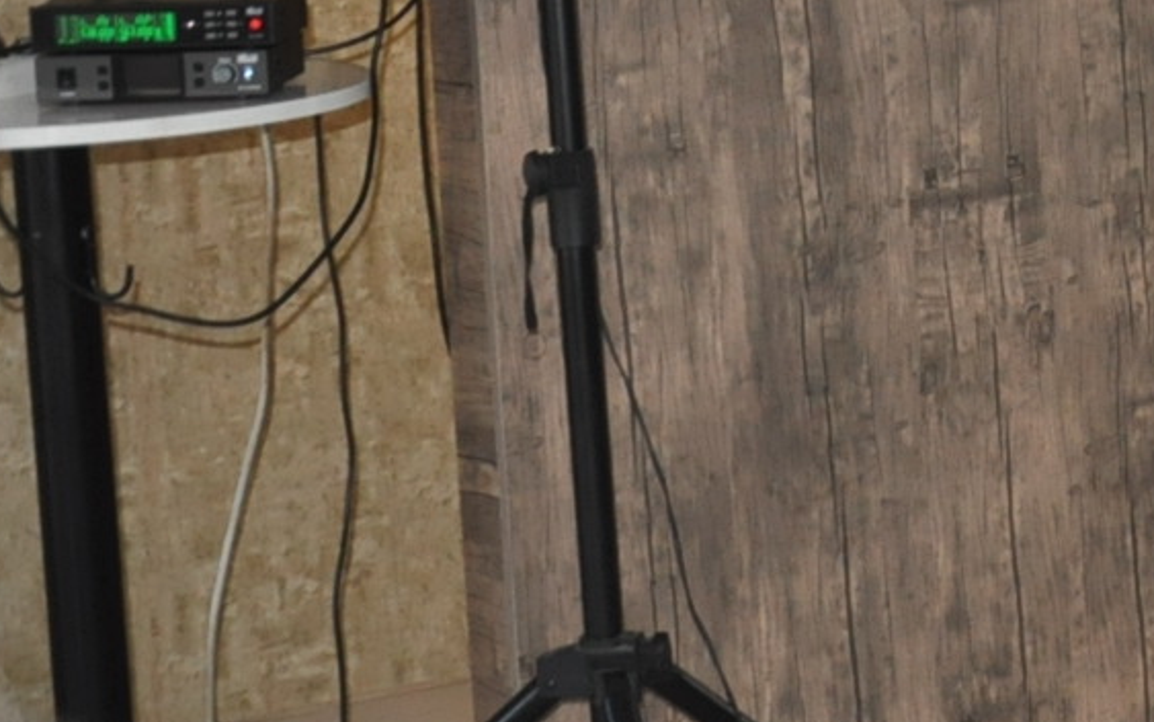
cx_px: 2103
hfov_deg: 14.3
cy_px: -68
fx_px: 4026
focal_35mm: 128
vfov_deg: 10.1
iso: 800
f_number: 3.8
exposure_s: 1/60
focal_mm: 22
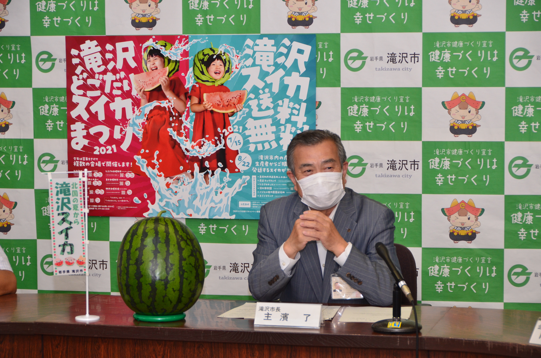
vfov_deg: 13.0
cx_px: 270
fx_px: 1575
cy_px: 179
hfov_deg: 19.5
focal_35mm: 105
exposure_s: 1/200
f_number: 5
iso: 500
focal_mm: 70
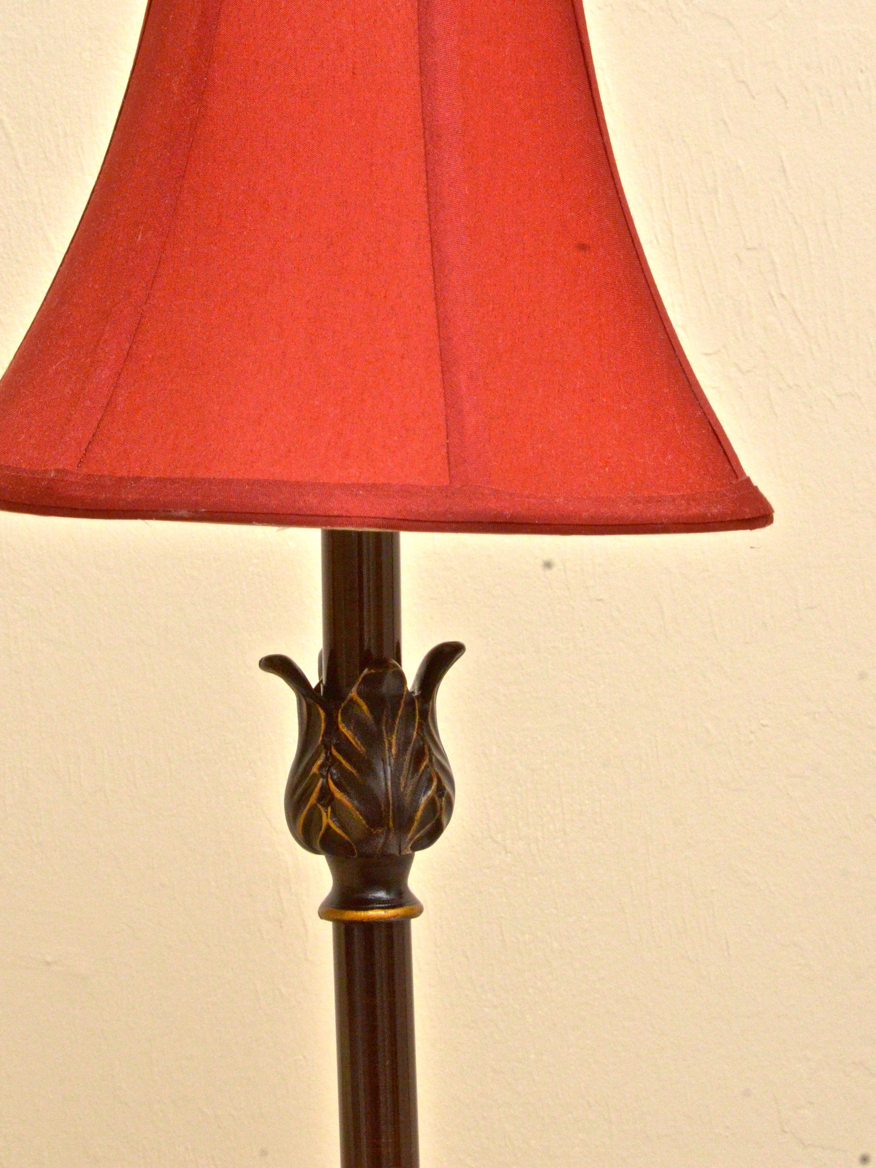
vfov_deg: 14.7
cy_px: 542
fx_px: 4521
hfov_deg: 11.1
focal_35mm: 134
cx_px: 399
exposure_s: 1/80
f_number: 22
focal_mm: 70
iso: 2500
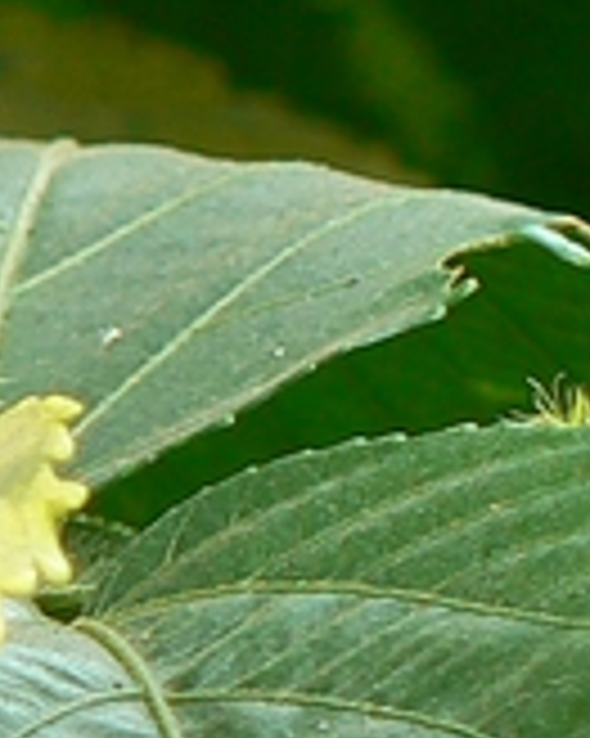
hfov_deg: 2.3
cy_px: -86
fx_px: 14550
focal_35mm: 666
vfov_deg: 2.9
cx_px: -284
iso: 80
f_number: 3.2
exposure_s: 1/30
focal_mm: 18.2
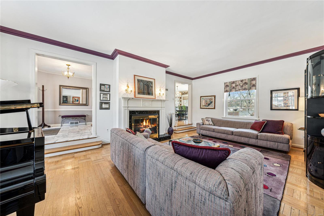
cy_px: 108
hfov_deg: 112.6
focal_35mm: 12
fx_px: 108
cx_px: 162
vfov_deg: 90.0
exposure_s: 1/13
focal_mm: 12
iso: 250
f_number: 8
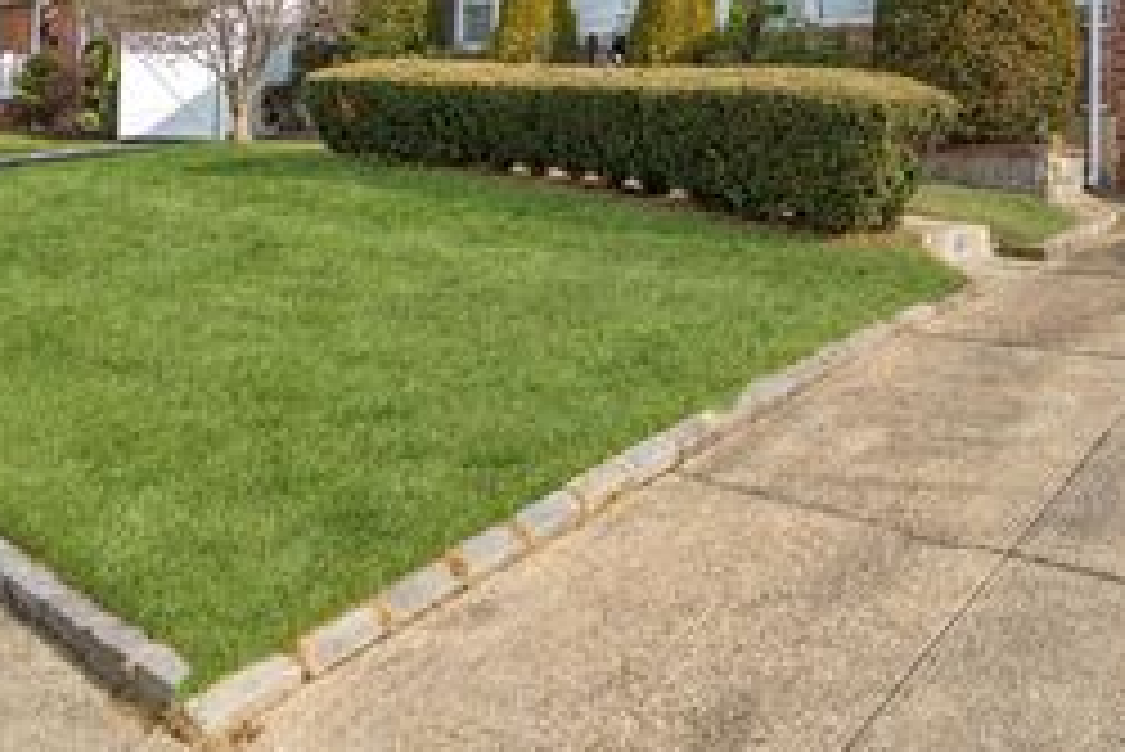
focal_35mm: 32
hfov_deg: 56.7
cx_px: 796
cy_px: 133
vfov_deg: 39.3
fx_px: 1001
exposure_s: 1/200
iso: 64
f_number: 4.5
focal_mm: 16
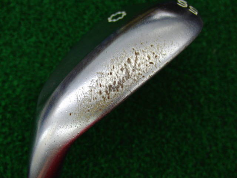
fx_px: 253
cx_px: 118
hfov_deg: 50.1
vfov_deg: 38.7
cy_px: 89
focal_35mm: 37
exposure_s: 1/80
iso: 250
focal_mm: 6.42
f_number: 3.6
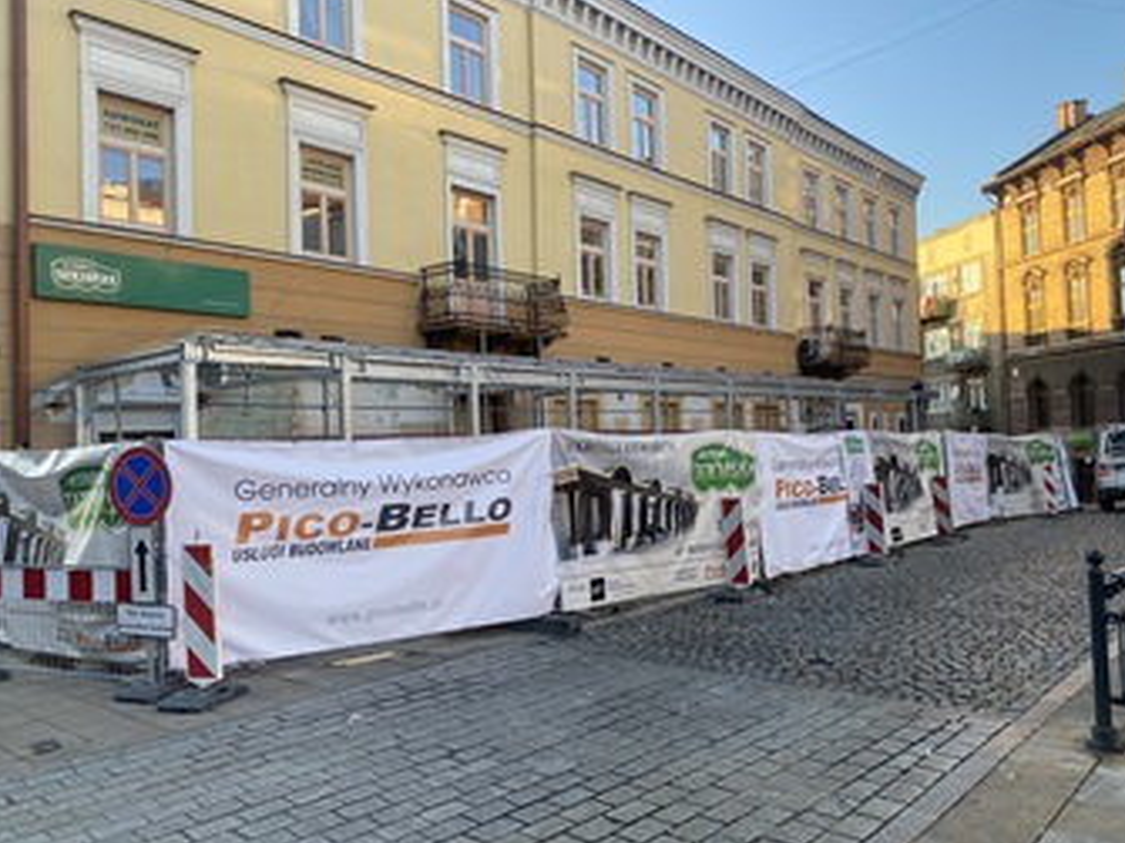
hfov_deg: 65.3
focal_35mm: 27
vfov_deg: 51.3
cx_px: 554
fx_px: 877
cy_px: 425
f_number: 1.8
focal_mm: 4.25
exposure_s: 1/201
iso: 32
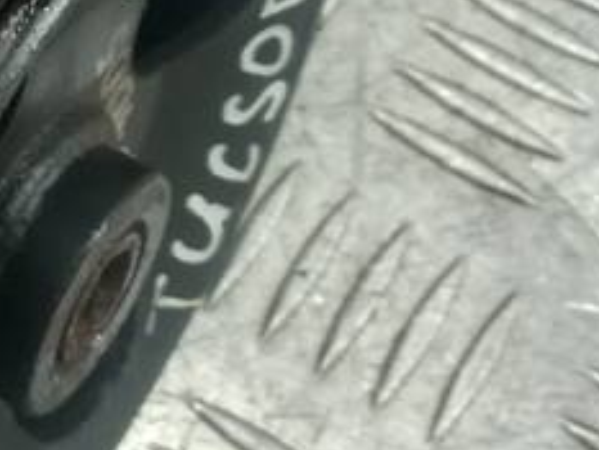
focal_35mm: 110
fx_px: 1904
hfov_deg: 16.2
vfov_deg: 13.2
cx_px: -332
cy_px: -72
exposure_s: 1/50
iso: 64
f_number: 1.8
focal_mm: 4.6
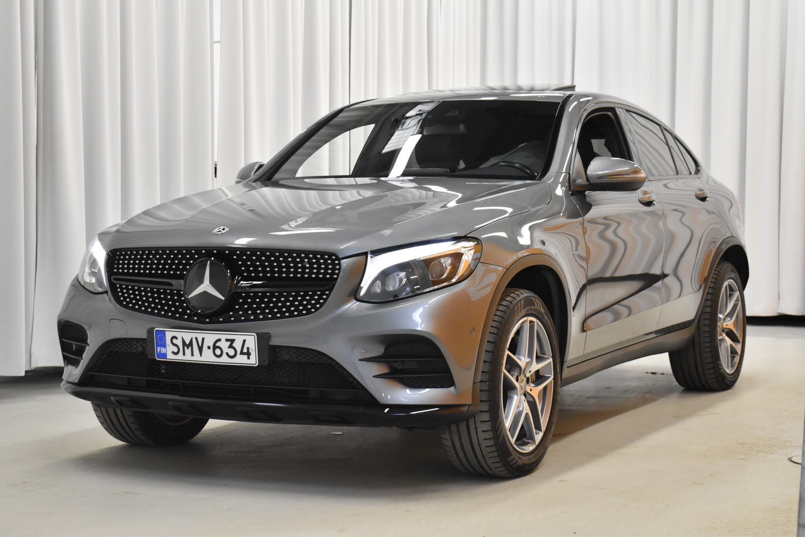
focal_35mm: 68
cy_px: 268
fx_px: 1509
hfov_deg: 29.9
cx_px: 402
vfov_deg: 20.2
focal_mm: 45
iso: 4000
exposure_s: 1/80
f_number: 5
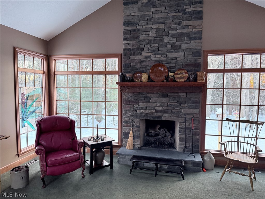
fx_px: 184
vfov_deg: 56.8
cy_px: 100
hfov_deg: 71.6
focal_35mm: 24
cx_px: 132
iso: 400
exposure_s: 1/60
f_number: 1.78
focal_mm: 6.76
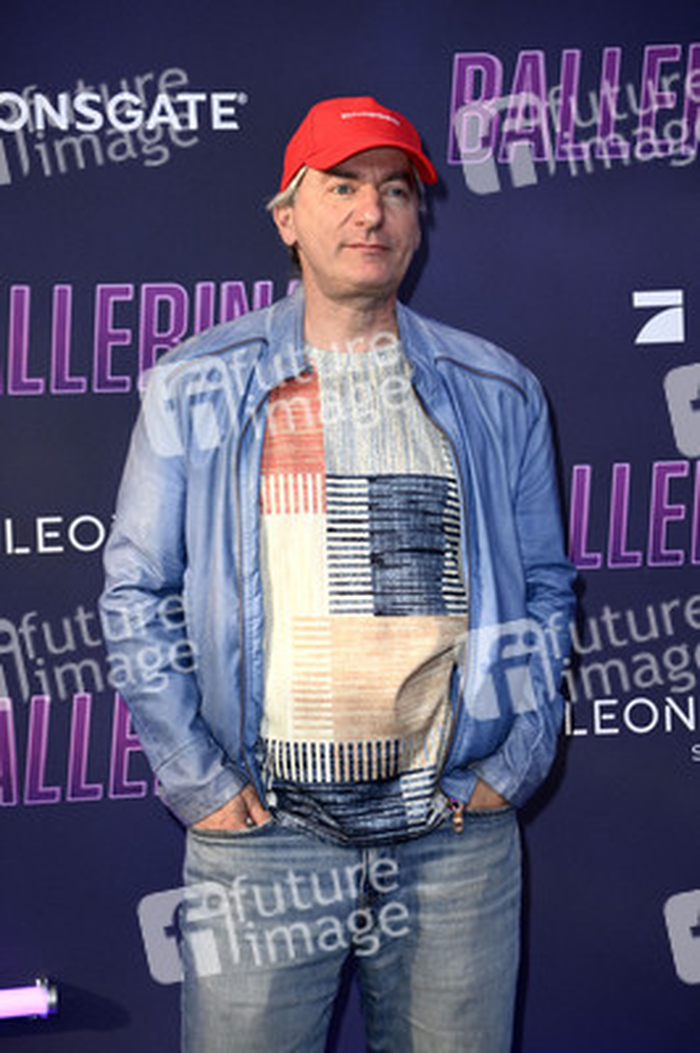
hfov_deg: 11.2
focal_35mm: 122
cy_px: 526
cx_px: 350
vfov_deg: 16.8
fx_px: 3564
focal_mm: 122
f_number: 5.6
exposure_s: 1/200
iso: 320
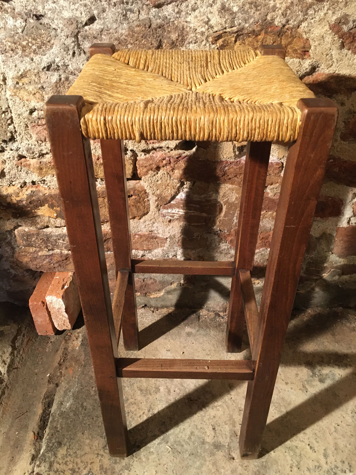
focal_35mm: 29
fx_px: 398
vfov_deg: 61.7
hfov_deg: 48.2
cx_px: 178
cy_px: 238
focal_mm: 4.15
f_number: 2.2
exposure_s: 1/17
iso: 250
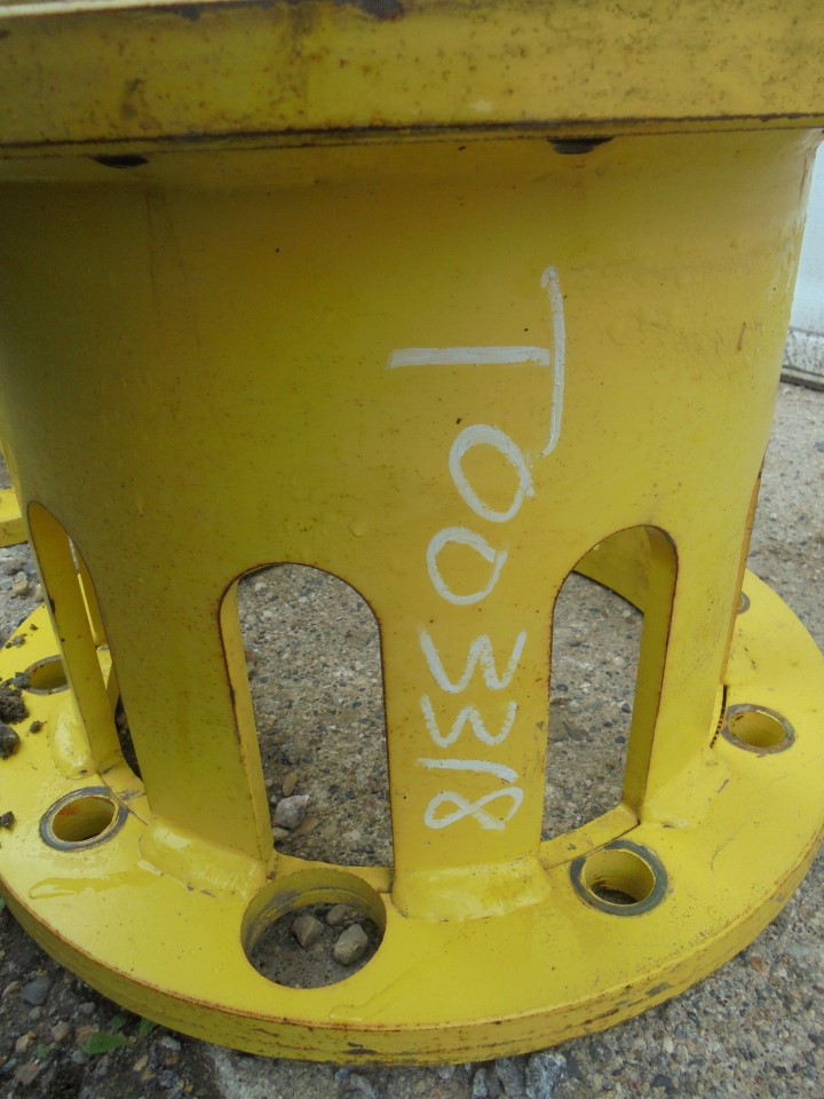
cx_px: 412
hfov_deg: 53.1
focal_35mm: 26
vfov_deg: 67.3
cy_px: 550
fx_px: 825
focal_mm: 4.6
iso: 200
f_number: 3.5
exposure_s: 1/200
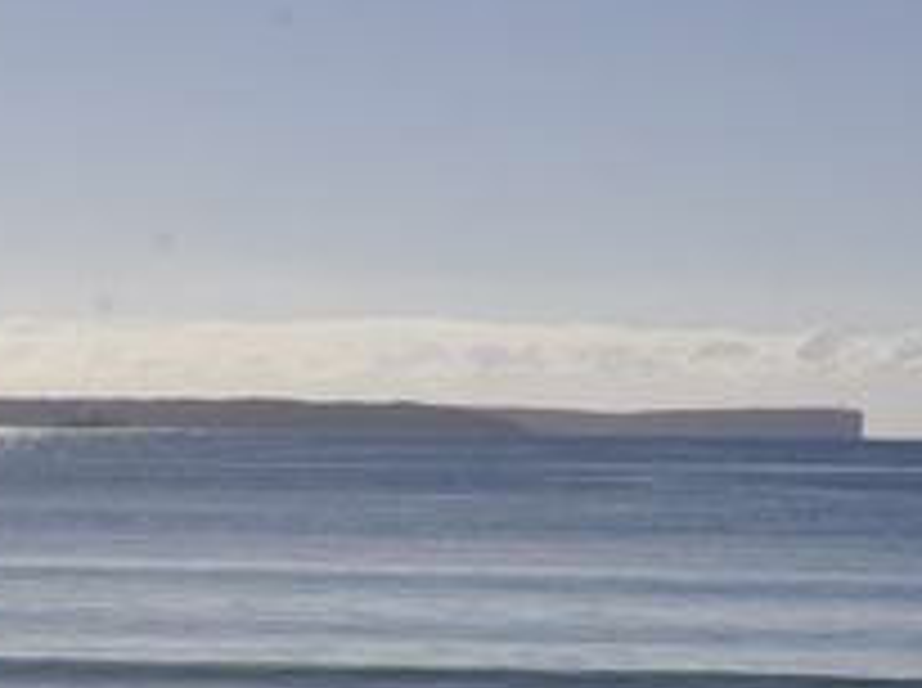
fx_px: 3964
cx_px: 126
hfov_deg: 13.2
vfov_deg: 9.9
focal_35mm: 149
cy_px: 362
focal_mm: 45
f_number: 13
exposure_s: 1/640
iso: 200
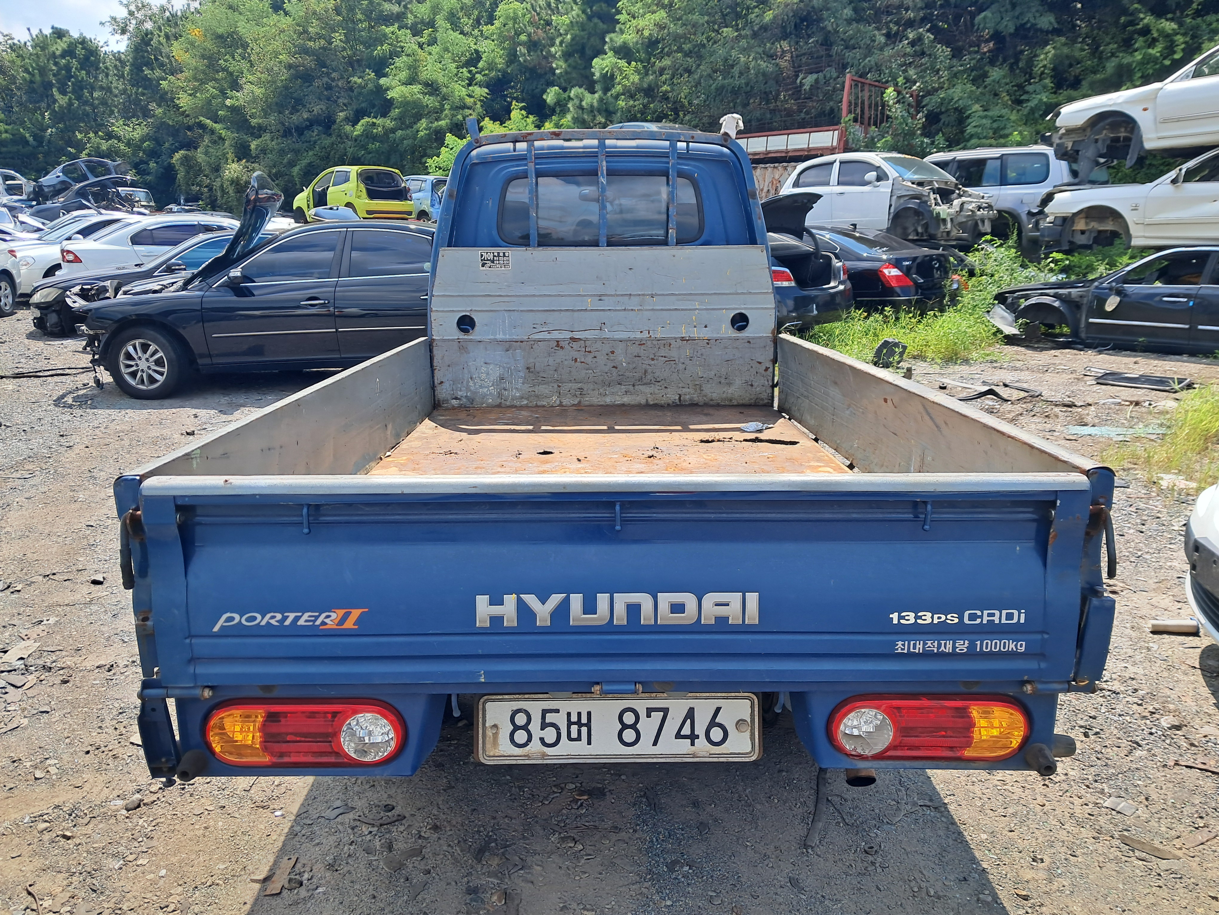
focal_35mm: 27
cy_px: 458
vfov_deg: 51.4
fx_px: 951
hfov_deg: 65.3
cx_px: 610
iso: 50
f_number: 1.8
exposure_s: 1/469
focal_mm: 4
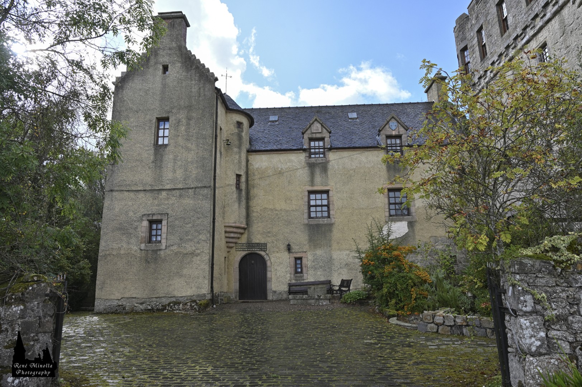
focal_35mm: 24
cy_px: 194
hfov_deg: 73.8
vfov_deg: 53.1
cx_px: 291
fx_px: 388
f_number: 8
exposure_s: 1/250
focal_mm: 24
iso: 200
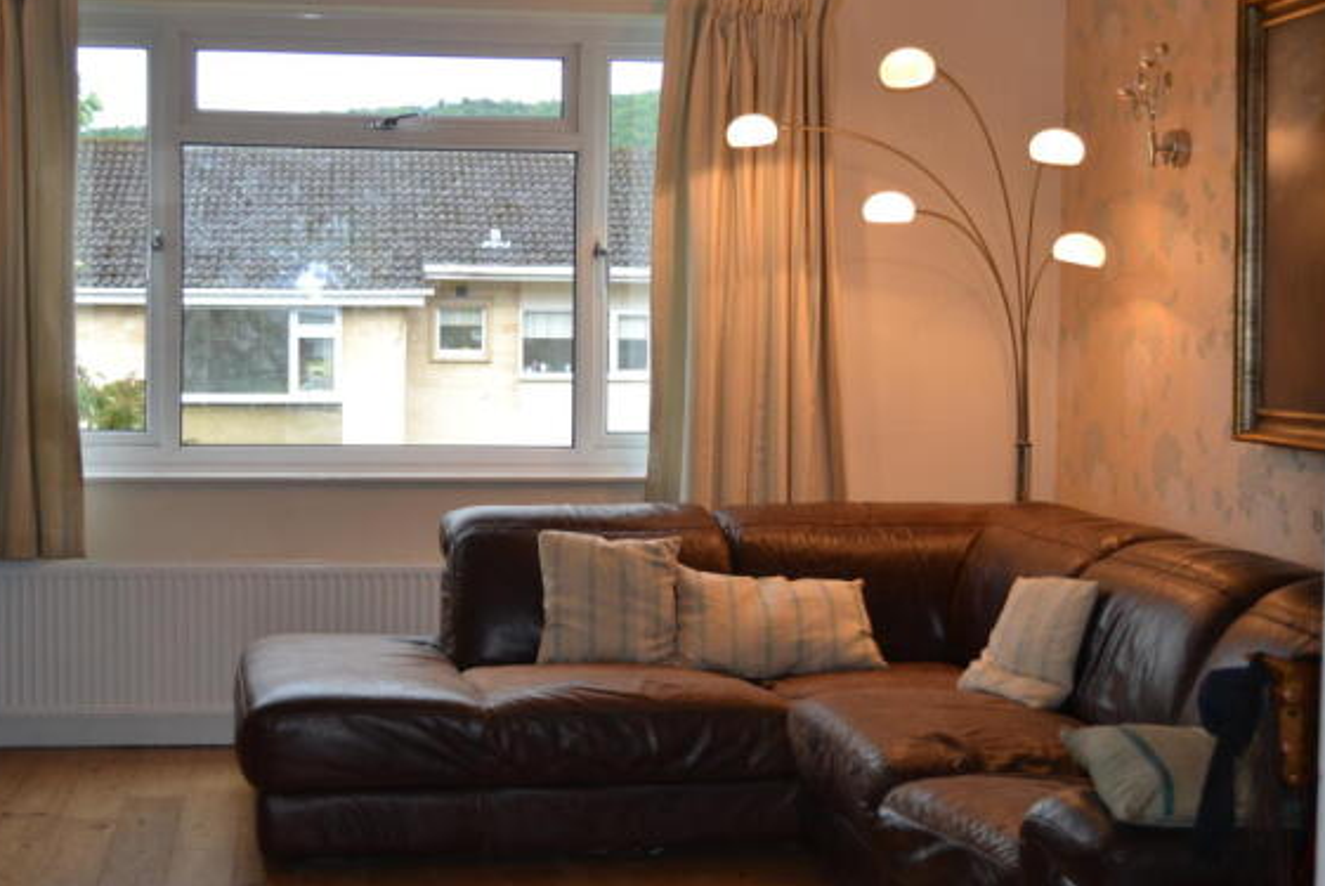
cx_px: 587
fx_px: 2063
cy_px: 422
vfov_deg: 24.2
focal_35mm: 56
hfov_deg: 35.6
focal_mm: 32
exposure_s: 1/60
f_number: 4.8
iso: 500
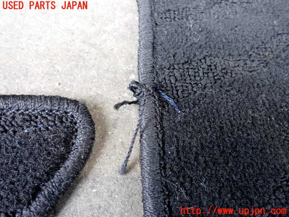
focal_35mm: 30
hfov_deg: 60.0
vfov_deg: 46.8
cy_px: 108
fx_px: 250
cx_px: 144
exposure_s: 1/30
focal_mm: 5.4
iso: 320
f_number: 2.3
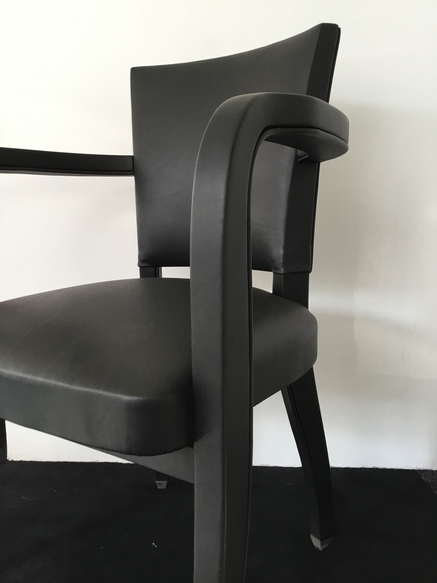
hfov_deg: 45.4
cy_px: 292
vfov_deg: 58.4
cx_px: 218
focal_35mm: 31
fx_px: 522
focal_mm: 3.3
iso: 64
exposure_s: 1/33
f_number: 2.4
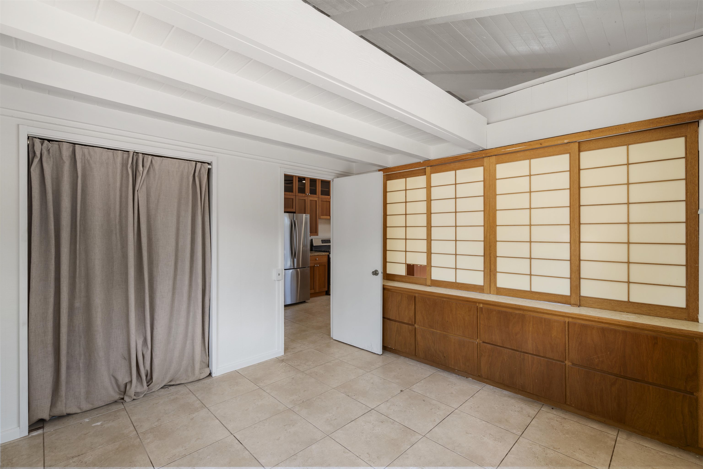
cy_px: 234
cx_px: 352
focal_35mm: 16
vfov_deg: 73.7
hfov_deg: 96.7
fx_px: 312
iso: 100
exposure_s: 1/4
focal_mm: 16
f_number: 8
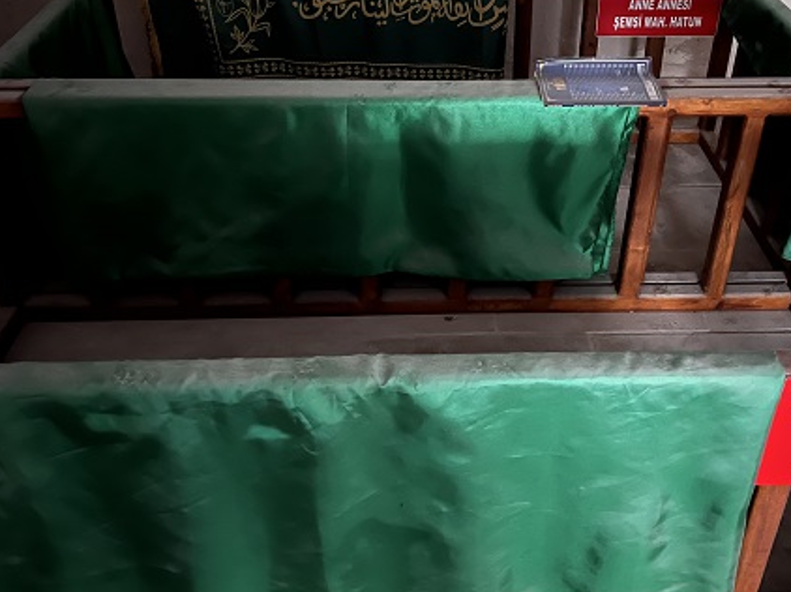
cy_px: 191
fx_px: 845
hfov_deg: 49.9
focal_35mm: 37
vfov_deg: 38.1
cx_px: 465
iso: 1250
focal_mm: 5.7
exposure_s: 1/5
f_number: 1.5
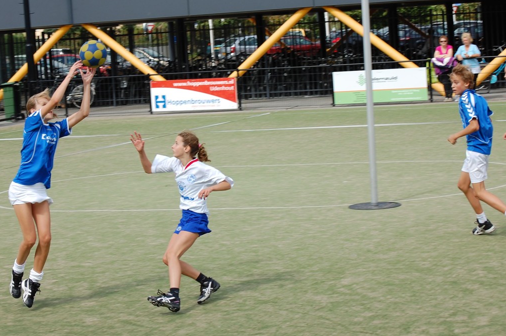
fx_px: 1172
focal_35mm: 84
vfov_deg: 16.3
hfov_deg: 24.4
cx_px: 253
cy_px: 167
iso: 200
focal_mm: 55
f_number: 8
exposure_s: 1/250
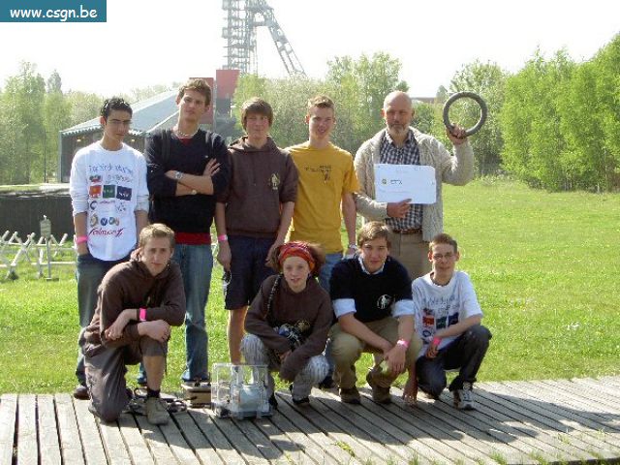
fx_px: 1236
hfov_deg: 28.2
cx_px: 310
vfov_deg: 21.3
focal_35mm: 69
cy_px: 232
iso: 50
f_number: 3.7
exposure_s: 1/250
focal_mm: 14.2
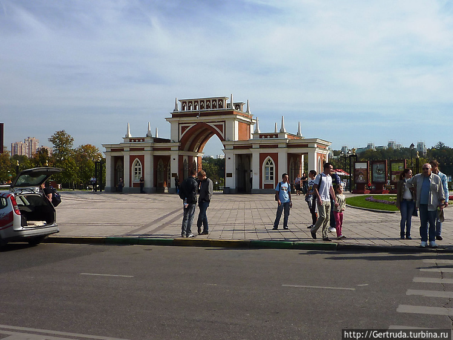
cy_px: 170
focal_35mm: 41
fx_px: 537
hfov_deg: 45.8
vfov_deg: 35.1
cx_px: 226
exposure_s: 1/640
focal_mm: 4.7
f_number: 5.6
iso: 80
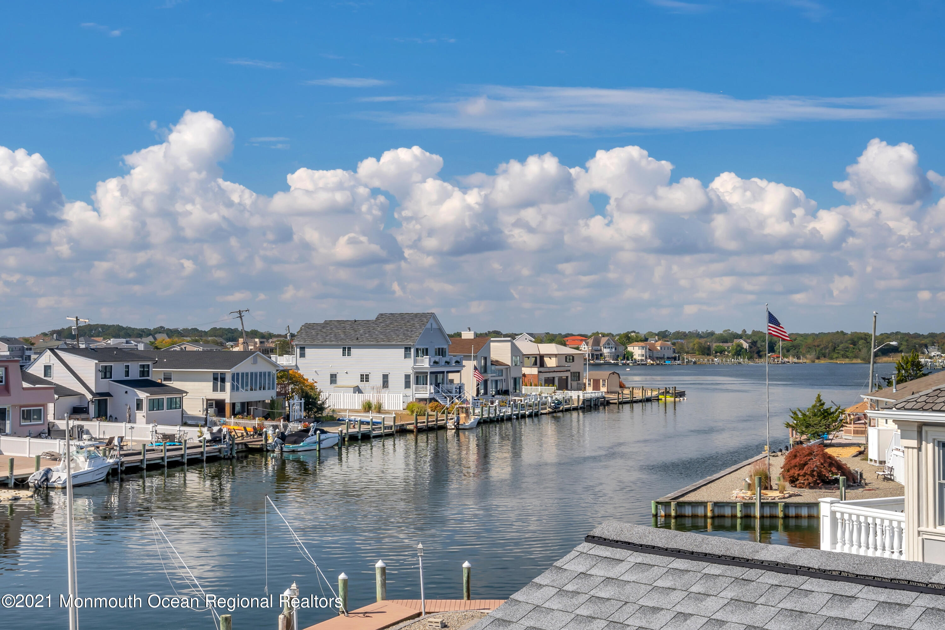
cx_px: 472
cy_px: 315
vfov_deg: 26.0
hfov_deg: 38.2
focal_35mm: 52
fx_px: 1365
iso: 100
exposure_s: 1/30
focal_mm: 35
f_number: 16
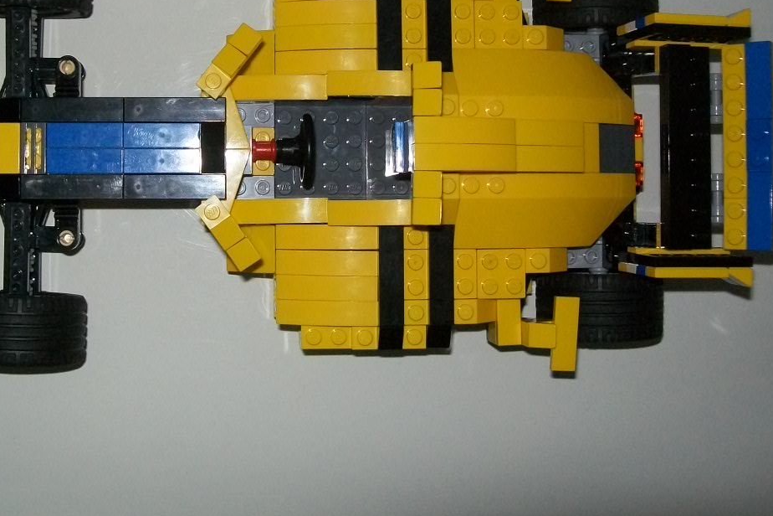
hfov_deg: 40.1
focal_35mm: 49
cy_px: 150
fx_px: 1052
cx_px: 288
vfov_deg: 27.3
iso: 160
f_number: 2.7
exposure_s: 1/60
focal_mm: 6.1
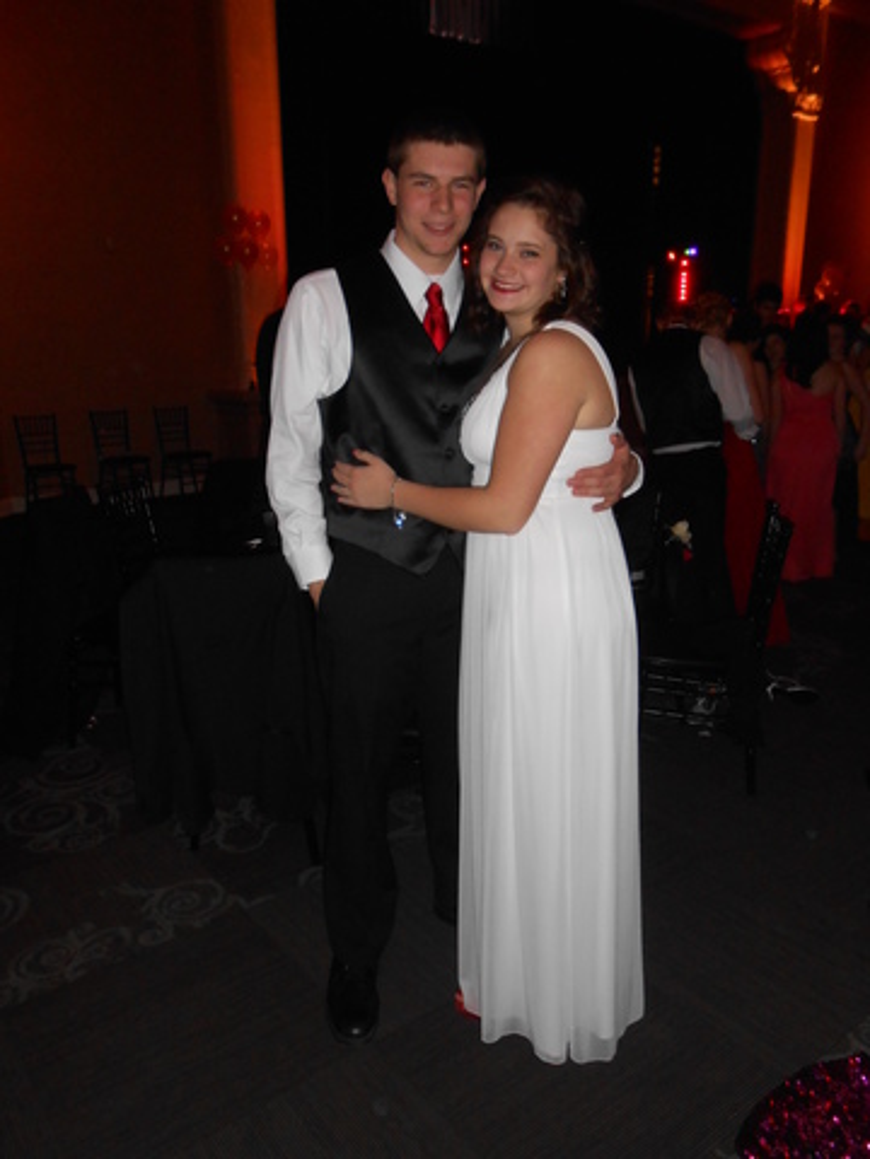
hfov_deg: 53.1
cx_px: 435
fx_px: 871
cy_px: 580
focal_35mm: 26
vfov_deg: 67.3
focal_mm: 4.6
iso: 200
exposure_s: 1/25
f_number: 3.5
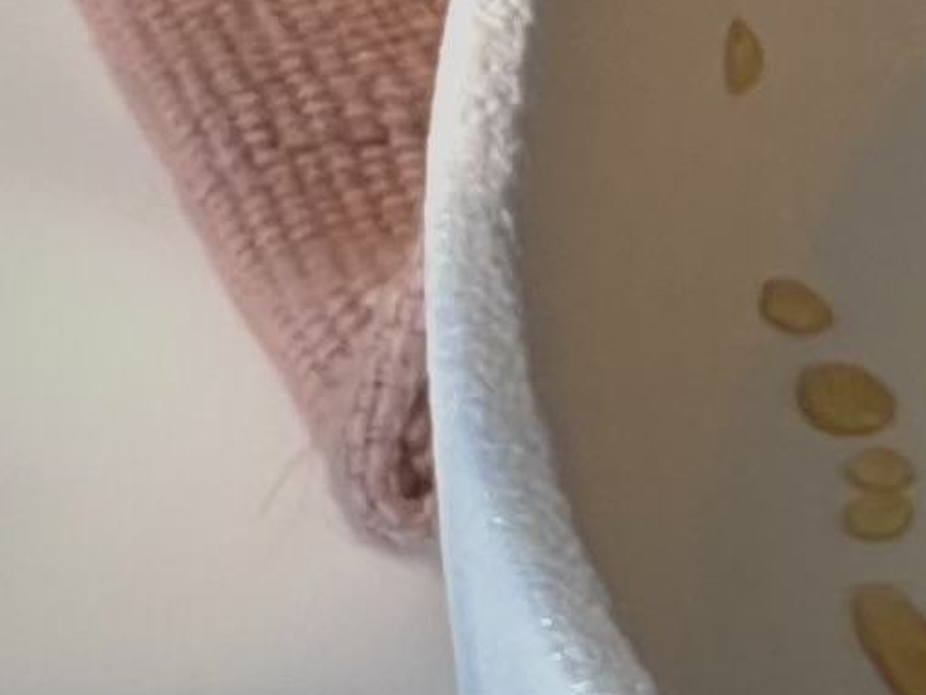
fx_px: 16406
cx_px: 3206
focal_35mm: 613
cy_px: 31
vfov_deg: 2.4
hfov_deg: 3.1
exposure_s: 1/100
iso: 80
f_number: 2.8
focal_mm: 9
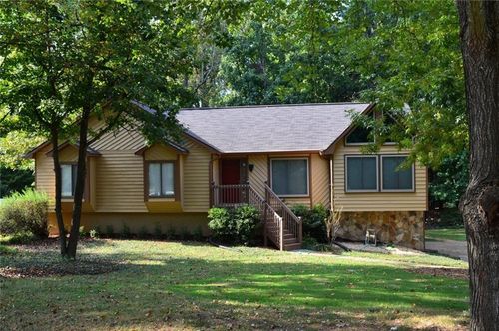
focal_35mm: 36
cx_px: 250
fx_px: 498
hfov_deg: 53.2
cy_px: 166
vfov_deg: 36.7
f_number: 10
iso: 400
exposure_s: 1/60
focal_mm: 24
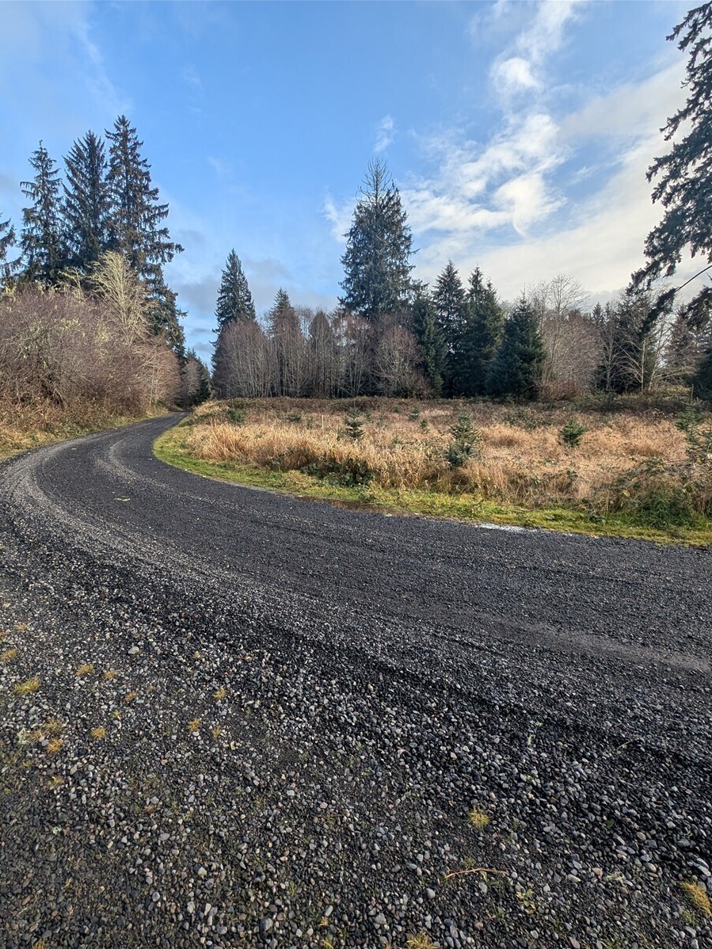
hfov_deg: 77.3
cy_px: 475
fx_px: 439
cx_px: 288
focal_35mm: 16
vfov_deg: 94.5
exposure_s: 1/838
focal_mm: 2.23
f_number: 1.95
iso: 39
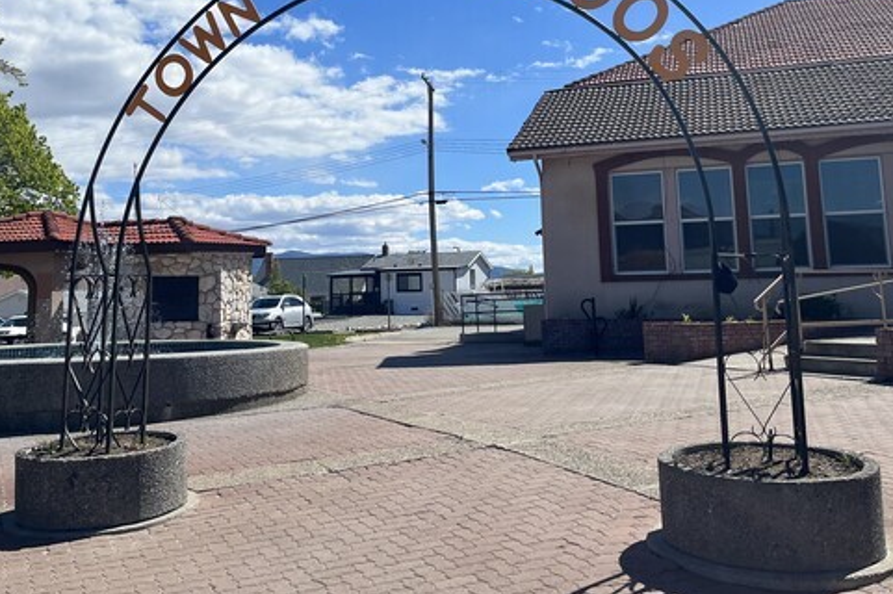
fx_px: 892
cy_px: 156
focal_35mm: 36
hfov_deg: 53.1
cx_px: 405
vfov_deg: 36.1
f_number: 1.6
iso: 50
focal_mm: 5.1
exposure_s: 1/5848
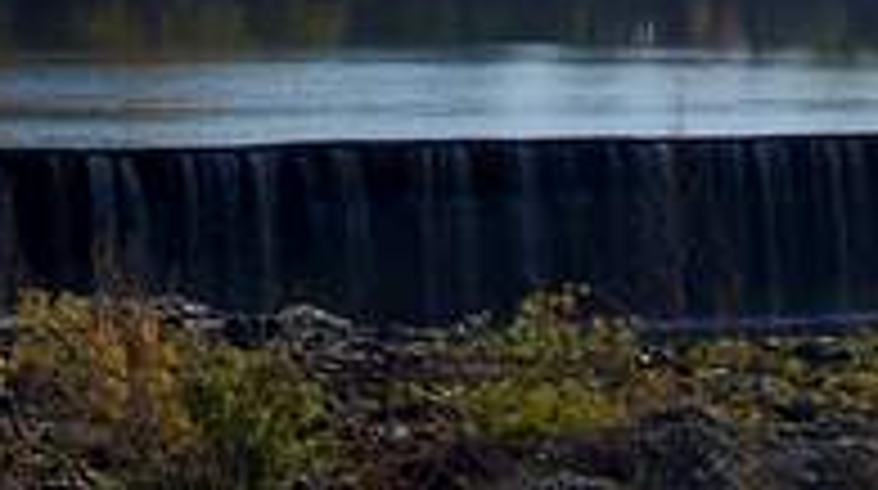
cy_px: -229
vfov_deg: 6.9
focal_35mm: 172
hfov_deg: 12.5
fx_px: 3998
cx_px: 594
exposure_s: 1/500
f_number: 5.6
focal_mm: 10.3
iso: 80
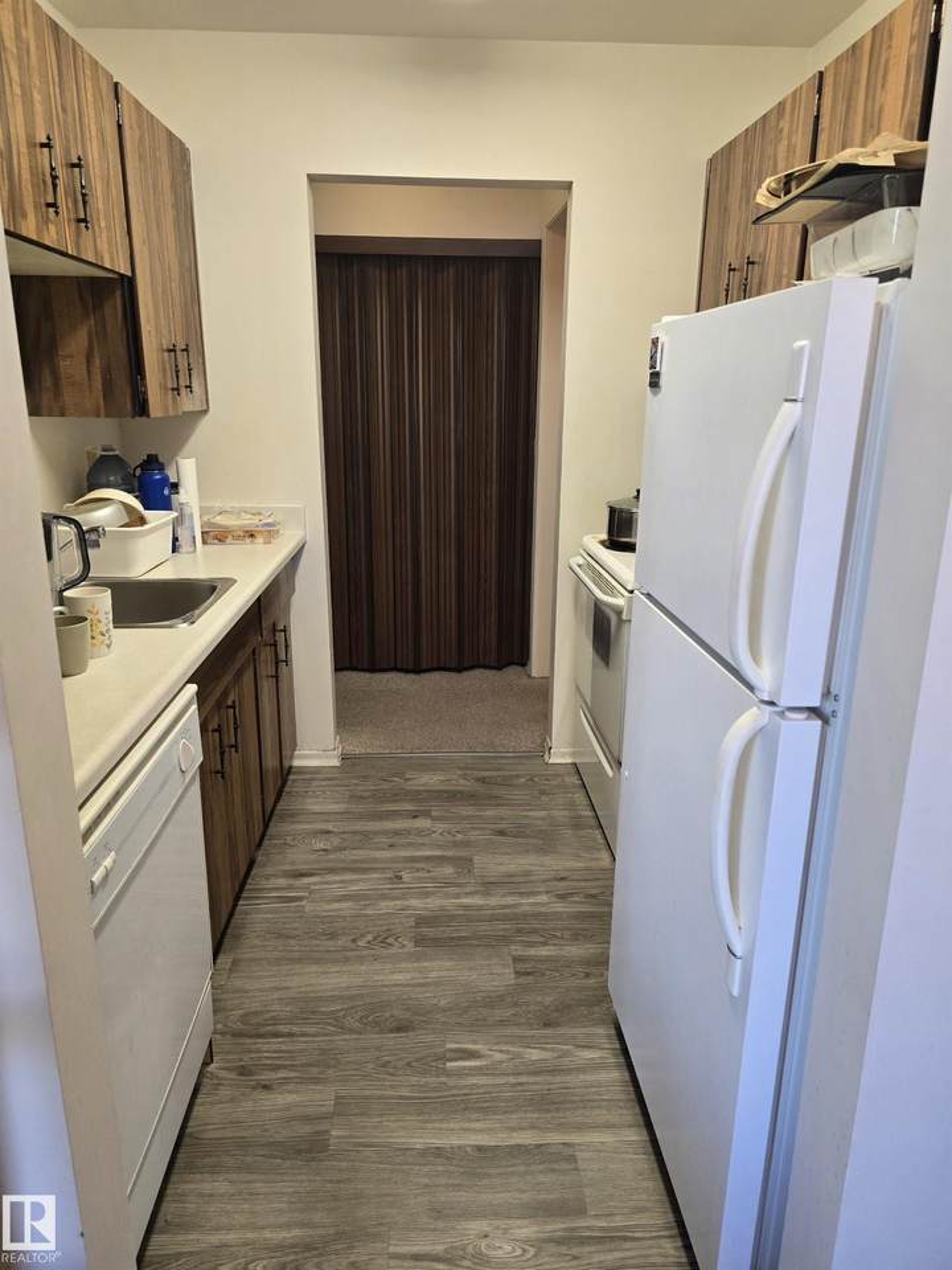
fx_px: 843
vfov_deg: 73.9
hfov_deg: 58.9
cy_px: 635
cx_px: 476
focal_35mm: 23
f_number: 1.7
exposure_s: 1/120
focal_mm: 6.3
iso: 250
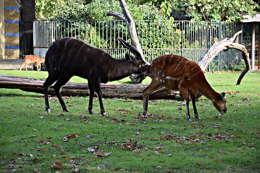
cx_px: 130
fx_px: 1029
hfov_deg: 14.4
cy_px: 86
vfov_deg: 9.6
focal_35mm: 142
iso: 800
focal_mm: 95
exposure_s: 1/250
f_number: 5.3
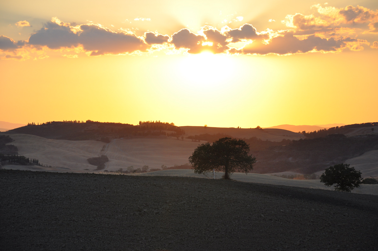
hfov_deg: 13.1
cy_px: 126
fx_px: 1652
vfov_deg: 8.7
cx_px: 189
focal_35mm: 158
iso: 200
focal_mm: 105
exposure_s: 1/320
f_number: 9
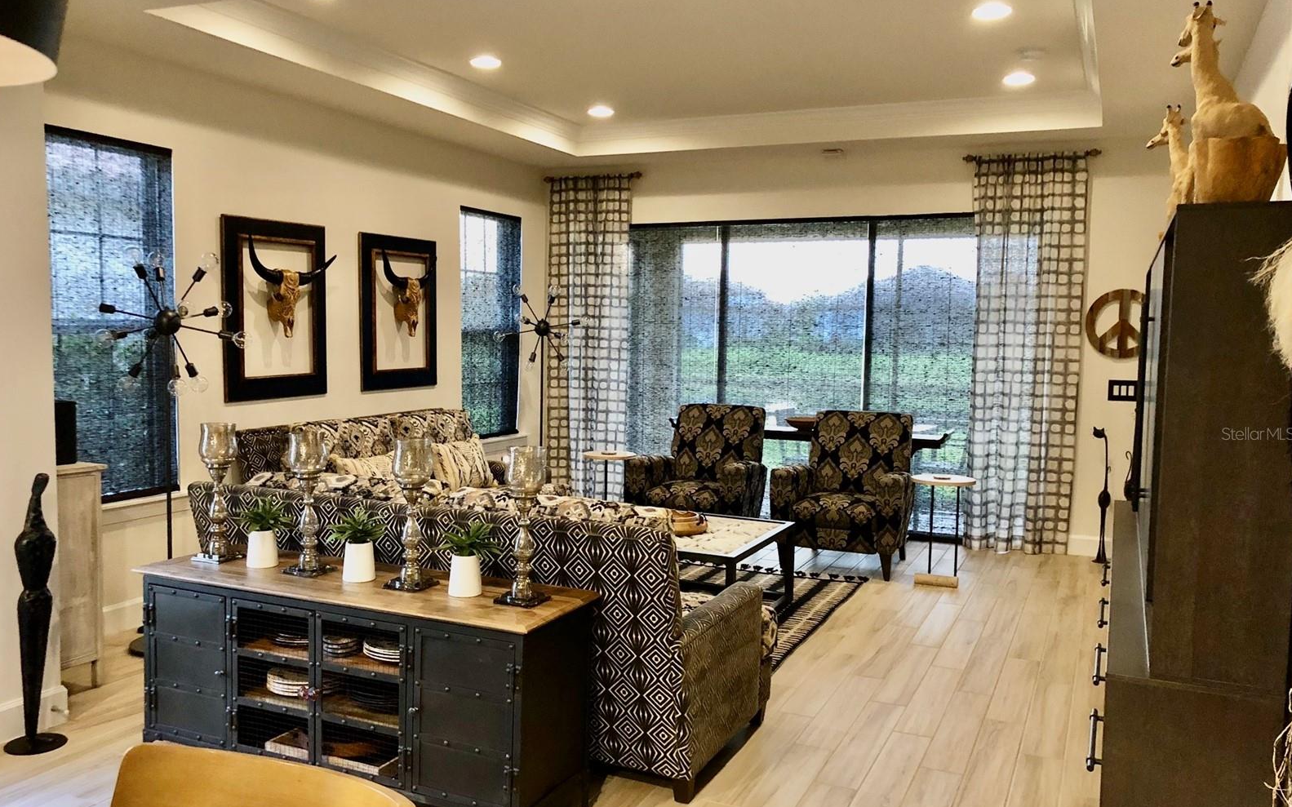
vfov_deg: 41.8
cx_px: 646
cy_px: 433
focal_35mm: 30
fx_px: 1056
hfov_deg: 62.9
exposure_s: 1/5
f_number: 1.8
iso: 100
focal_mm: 3.99
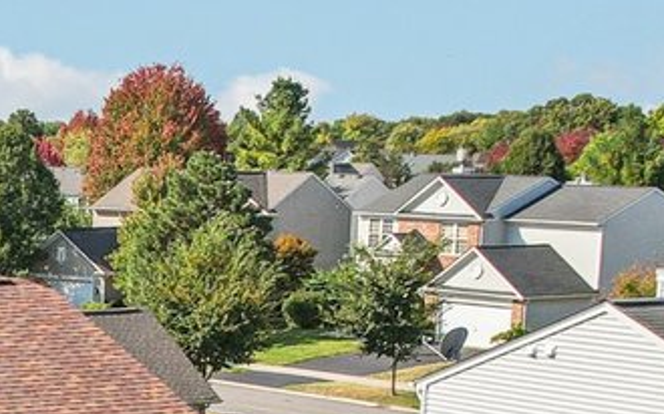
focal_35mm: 110
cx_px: -209
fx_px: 1990
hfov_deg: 17.7
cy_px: 617
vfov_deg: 11.4
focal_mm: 8.4
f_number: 2.8
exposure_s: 1/2500
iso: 130
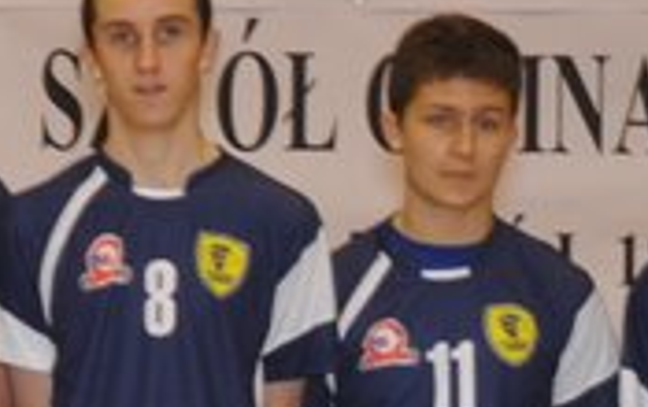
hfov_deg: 10.7
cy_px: 588
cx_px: 433
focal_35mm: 195
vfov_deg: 6.7
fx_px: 3449
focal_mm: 28
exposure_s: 1/60
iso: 400
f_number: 5
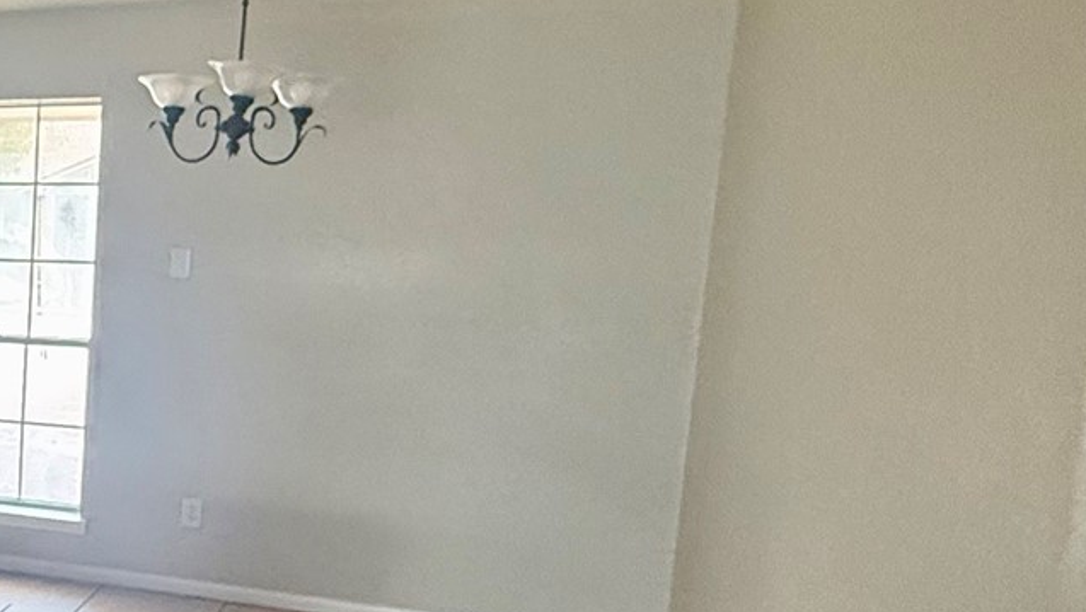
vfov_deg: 24.4
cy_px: 402
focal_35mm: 49
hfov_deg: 33.1
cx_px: -264
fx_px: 1412
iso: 320
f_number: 2.2
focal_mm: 2.22
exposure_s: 1/70
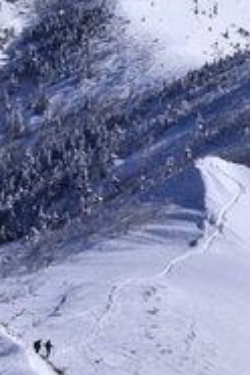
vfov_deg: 16.4
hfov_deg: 10.8
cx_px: -52
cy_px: 224
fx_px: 1302
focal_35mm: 125
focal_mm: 31
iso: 200
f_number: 22
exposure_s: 1/500
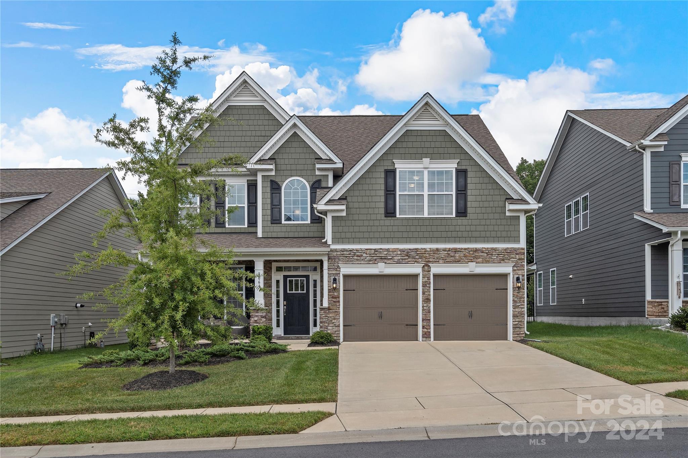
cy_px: 229
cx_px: 344
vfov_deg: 42.3
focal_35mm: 31
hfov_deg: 60.3
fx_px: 592
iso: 200
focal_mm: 31
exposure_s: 1/400
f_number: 8
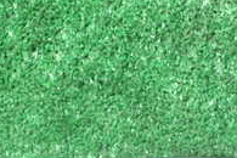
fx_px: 632
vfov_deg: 13.4
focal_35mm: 96
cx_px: 165
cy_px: 242
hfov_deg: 21.1
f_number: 2.3
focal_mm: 5.4
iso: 800
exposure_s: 1/25
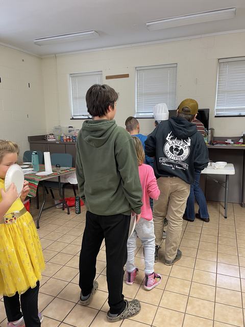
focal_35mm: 26
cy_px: 164
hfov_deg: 53.1
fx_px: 245
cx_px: 122
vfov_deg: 67.3
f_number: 1.6
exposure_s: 1/60
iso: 125
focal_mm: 5.1
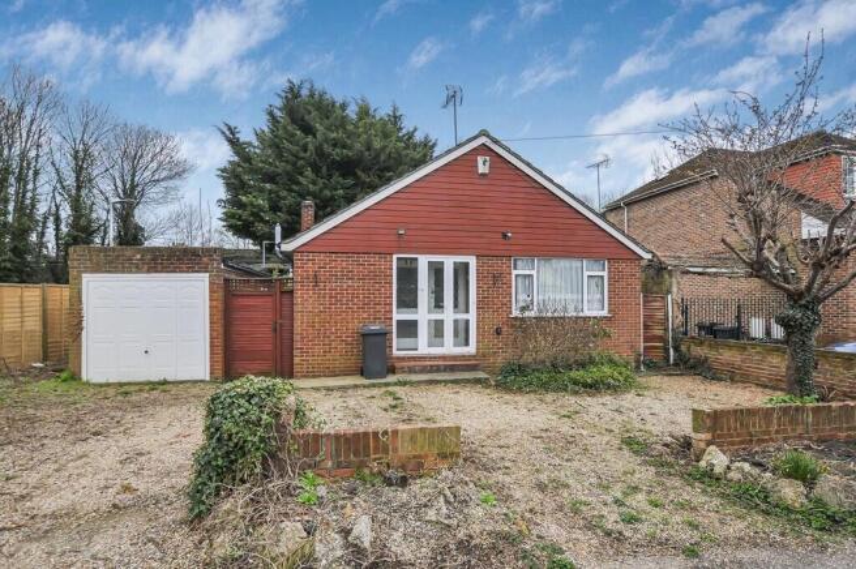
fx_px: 428
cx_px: 428
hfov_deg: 90.1
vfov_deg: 67.3
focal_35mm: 18
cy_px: 284
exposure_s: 1/320
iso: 200
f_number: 5.6
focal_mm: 12
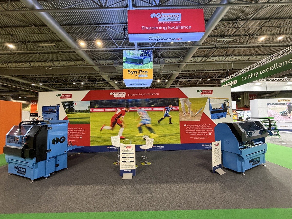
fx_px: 118
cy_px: 110
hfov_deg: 102.1
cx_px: 146
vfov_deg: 85.7
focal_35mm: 14
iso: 400
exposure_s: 1/50
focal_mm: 2.22
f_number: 2.2
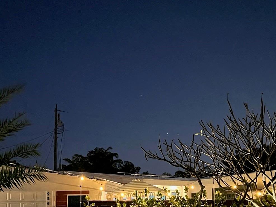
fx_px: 431
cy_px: 198
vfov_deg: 25.9
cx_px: 148
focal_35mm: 54
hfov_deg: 35.5
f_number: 1.5
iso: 2500
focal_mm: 5.7
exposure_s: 1/15
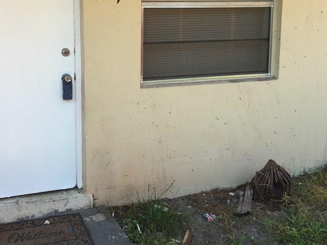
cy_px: 75
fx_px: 406
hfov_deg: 43.0
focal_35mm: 43
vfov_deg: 33.2
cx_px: 97
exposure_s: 1/412
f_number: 2.2
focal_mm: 4.15
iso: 32
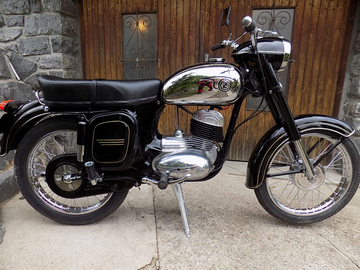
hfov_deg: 73.9
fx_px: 239
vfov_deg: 58.9
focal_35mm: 23
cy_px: 135
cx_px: 180
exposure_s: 1/60
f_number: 3.1
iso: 80
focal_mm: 4
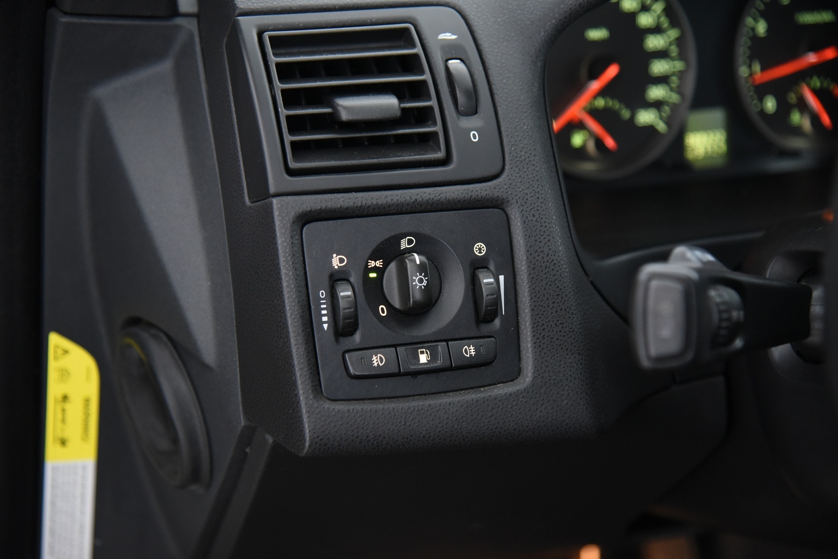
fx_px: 1630
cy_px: 280
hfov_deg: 28.8
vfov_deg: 19.5
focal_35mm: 70
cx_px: 419
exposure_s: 1/20
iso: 4000
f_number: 4
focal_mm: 70
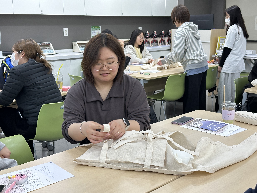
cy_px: 96
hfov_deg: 39.7
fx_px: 356
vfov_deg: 30.3
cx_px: 128
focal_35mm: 48
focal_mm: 6.86
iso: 100
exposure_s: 1/60
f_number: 1.78
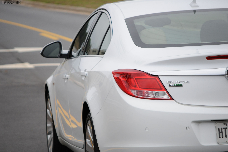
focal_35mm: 240
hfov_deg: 8.6
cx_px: 114
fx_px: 1518
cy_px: 76
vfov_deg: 5.7
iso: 800
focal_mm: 160
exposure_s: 1/1000
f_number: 5.6
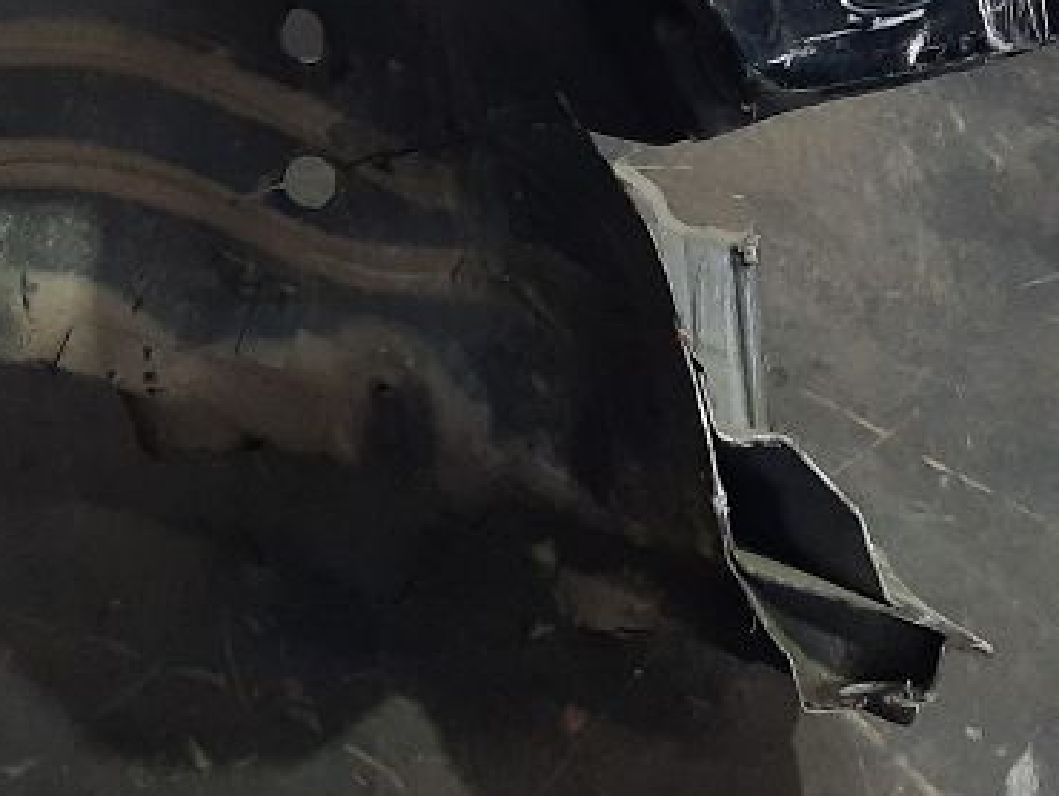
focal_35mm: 81
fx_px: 2480
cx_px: 280
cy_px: -169
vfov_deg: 17.4
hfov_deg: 23.9
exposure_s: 1/50
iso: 250
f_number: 2
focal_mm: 4.6
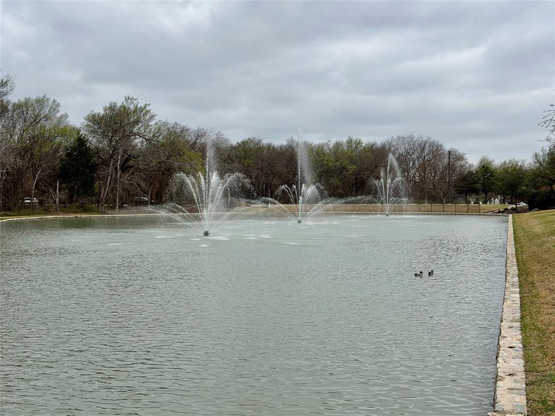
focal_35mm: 48
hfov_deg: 39.7
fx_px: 770
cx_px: 278
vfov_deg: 30.3
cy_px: 208
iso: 64
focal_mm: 6.76
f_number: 1.78
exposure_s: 1/2146
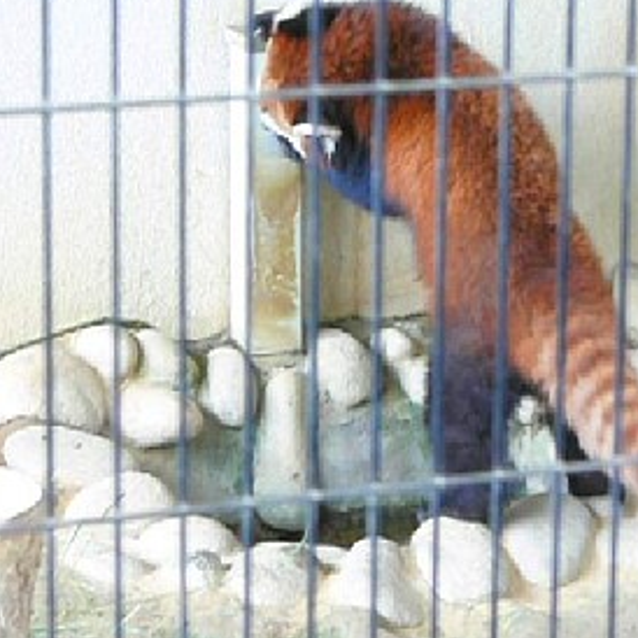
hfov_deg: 11.0
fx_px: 3315
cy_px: 296
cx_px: 352
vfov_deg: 11.0
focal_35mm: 159
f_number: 5
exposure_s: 1/5
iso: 80
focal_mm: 26.1
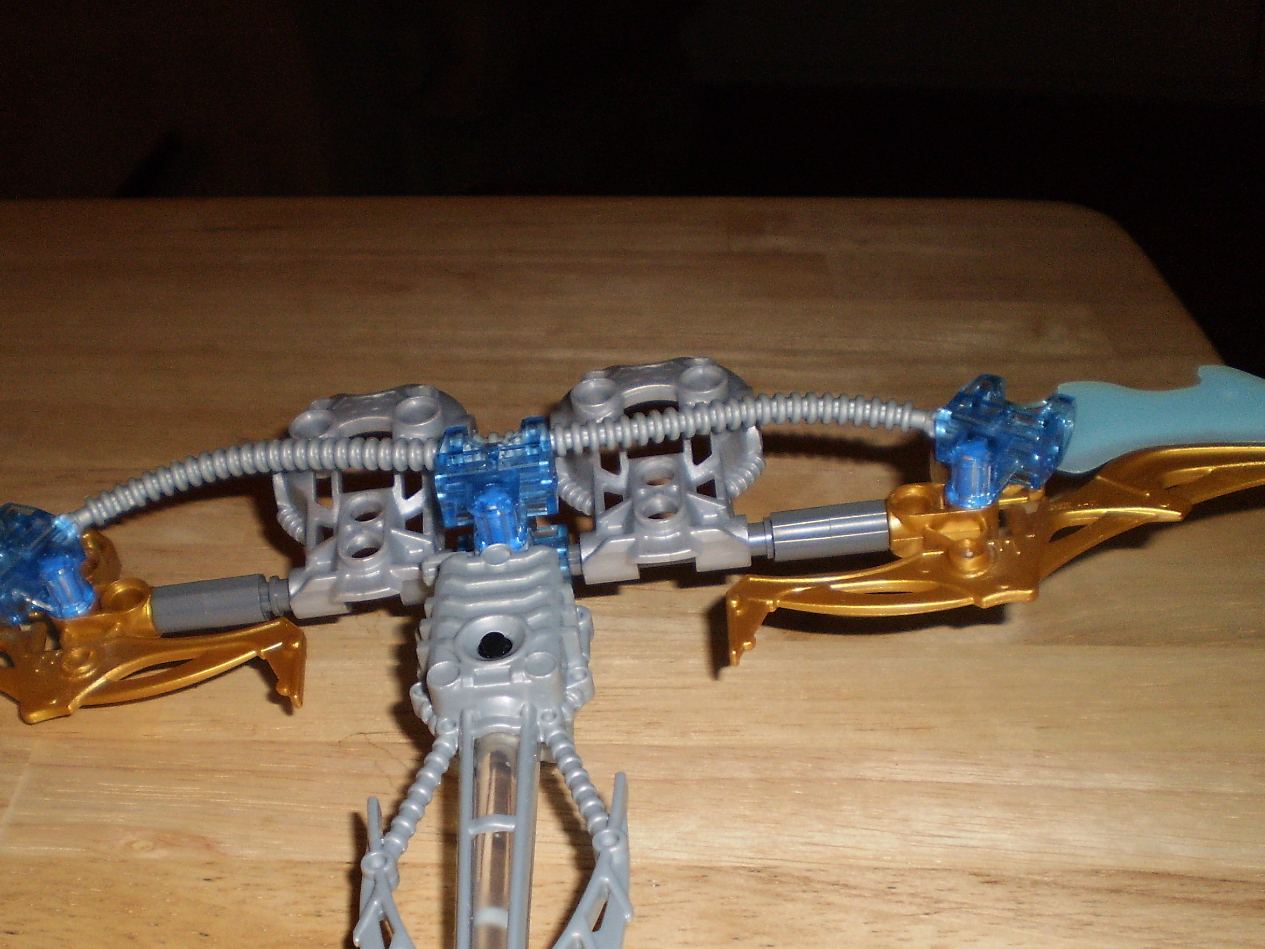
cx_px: 496
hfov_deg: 38.0
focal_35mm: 50
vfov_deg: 28.9
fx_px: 1827
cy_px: 629
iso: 125
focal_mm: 6.3
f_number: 3.1
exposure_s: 1/30
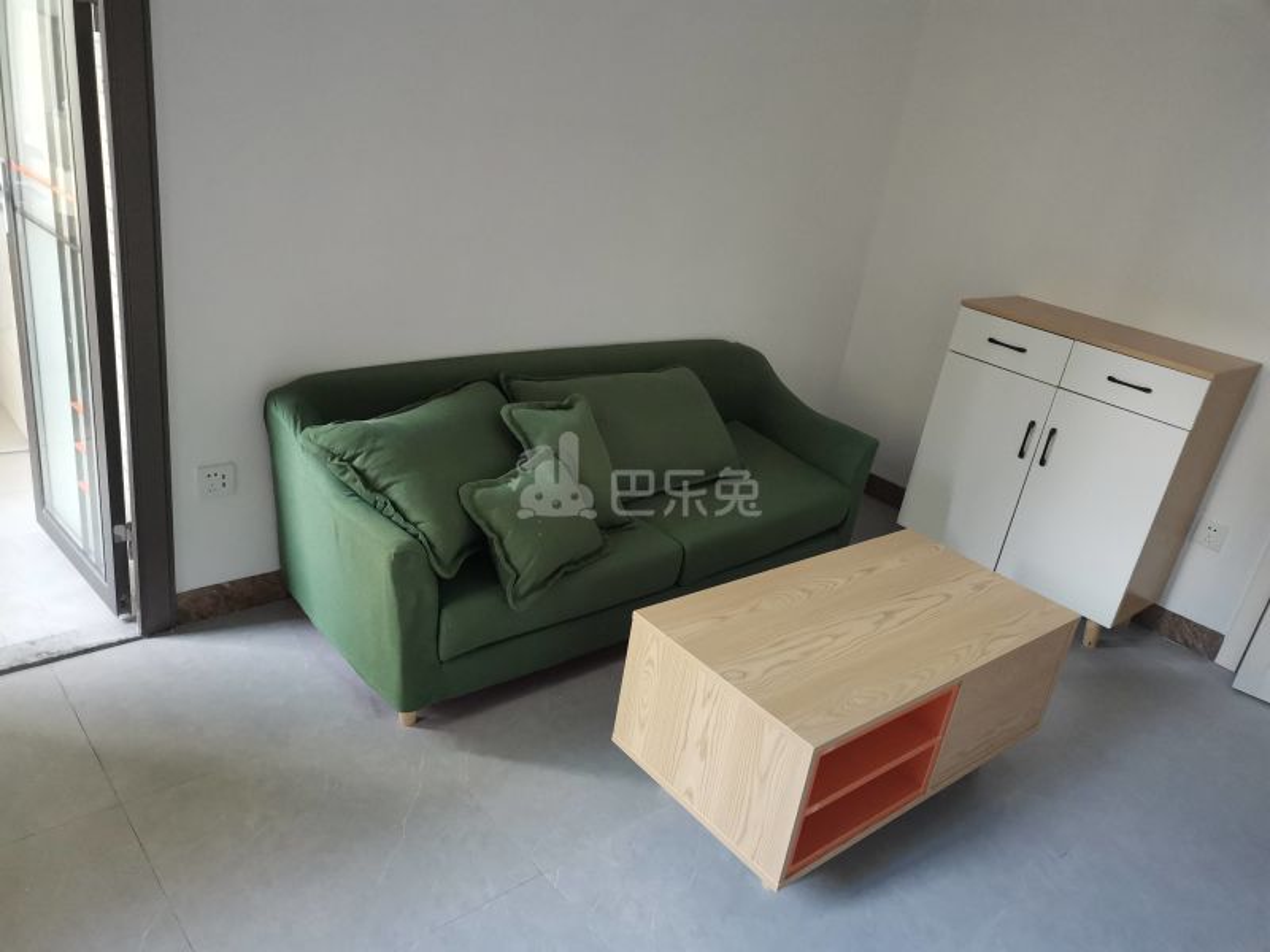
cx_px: 635
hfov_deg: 67.3
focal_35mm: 26
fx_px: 954
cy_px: 476
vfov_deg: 53.1
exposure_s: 1/100
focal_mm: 4.75
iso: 400
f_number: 1.8
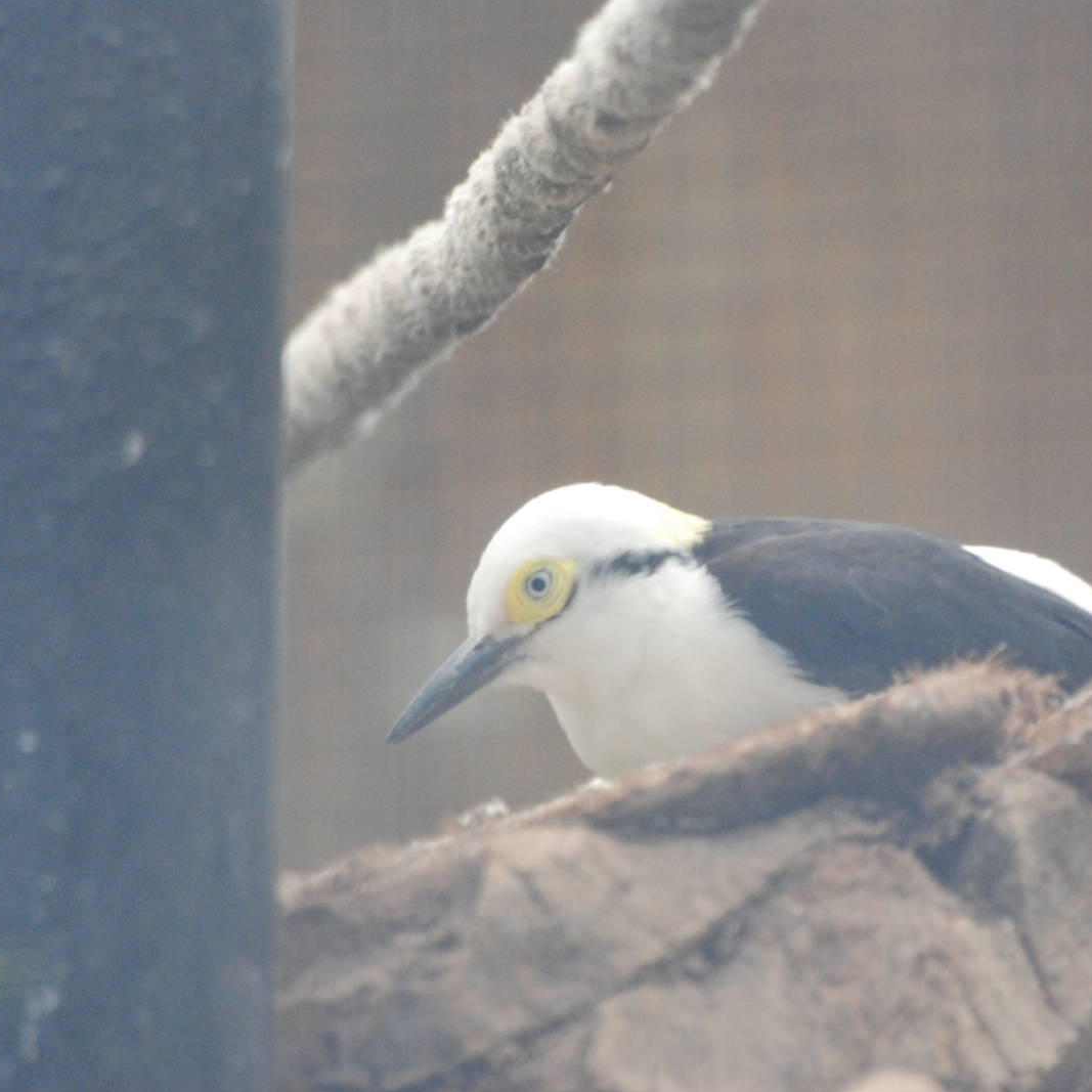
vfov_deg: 3.1
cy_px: 547
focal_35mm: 574
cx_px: 696
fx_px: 20486
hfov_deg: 3.1
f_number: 7.1
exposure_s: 1/160
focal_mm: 300
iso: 1600
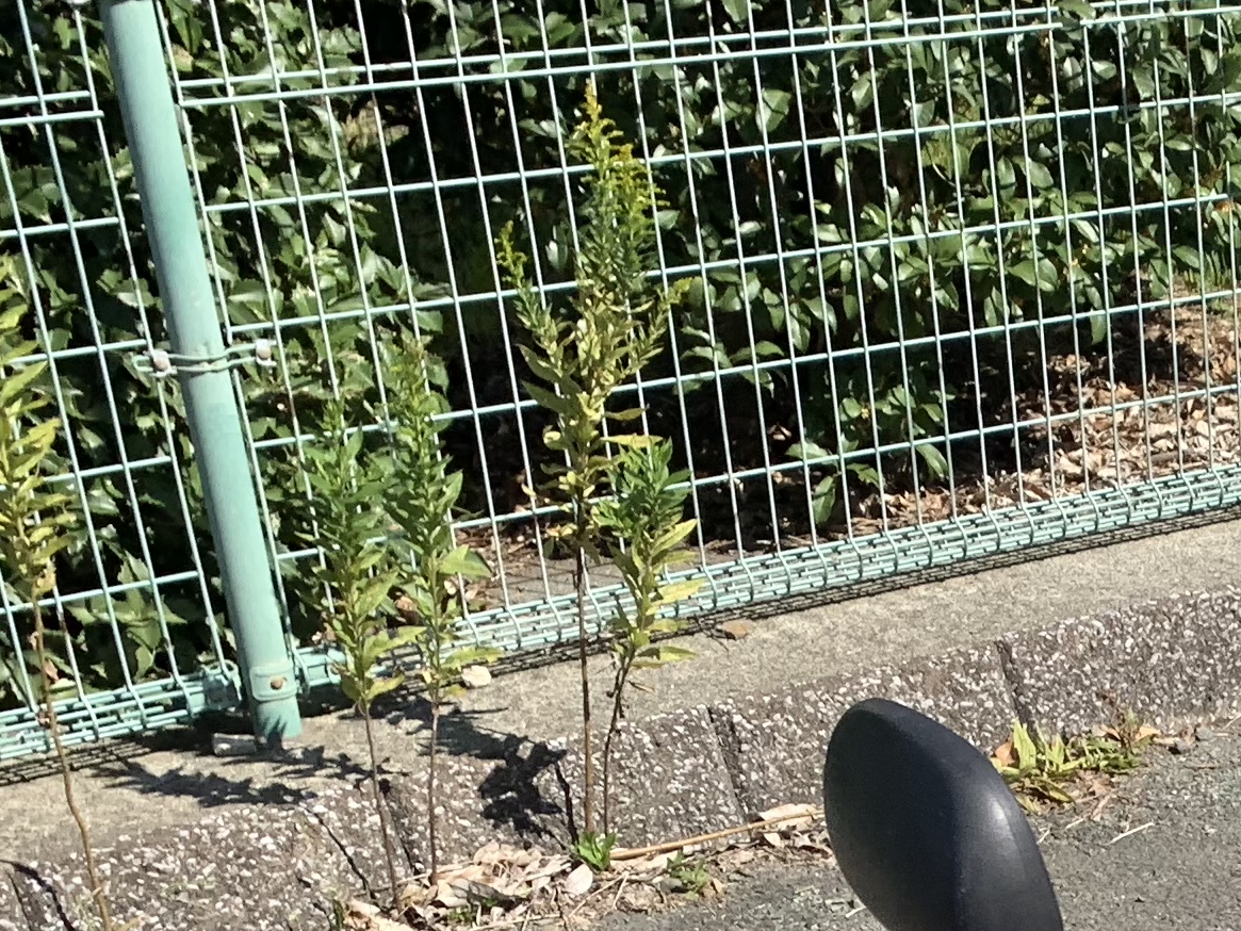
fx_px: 3227
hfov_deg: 19.1
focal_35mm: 90
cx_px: 1847
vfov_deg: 15.4
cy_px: 1311
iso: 25
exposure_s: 1/1250
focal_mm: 4.25
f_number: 1.8
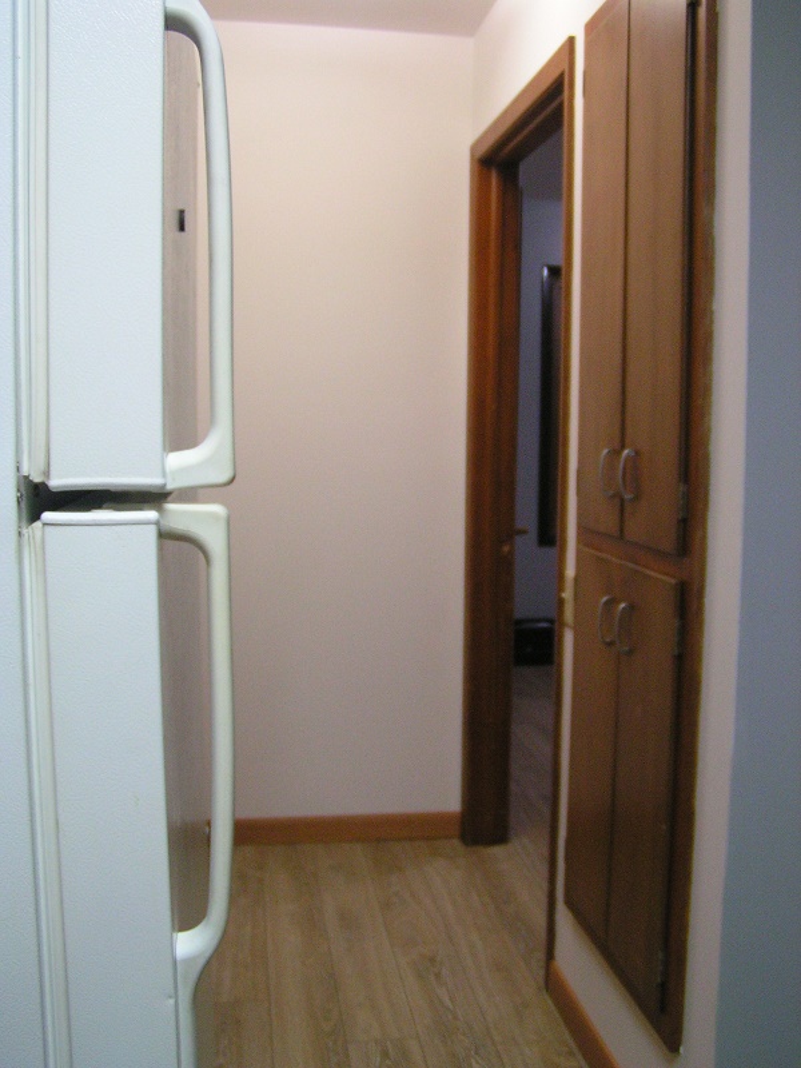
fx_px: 1172
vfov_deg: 49.0
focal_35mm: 38
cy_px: 534
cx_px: 400
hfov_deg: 37.7
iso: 160
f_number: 2.8
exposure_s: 1/40
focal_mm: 5.8
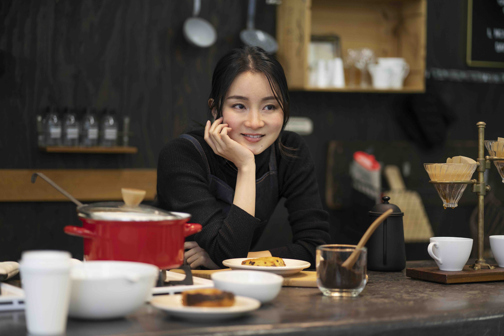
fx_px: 1190
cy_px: 168
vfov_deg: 16.1
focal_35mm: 85
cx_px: 252
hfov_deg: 23.9
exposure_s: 1/250
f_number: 1.8
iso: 640
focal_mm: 85
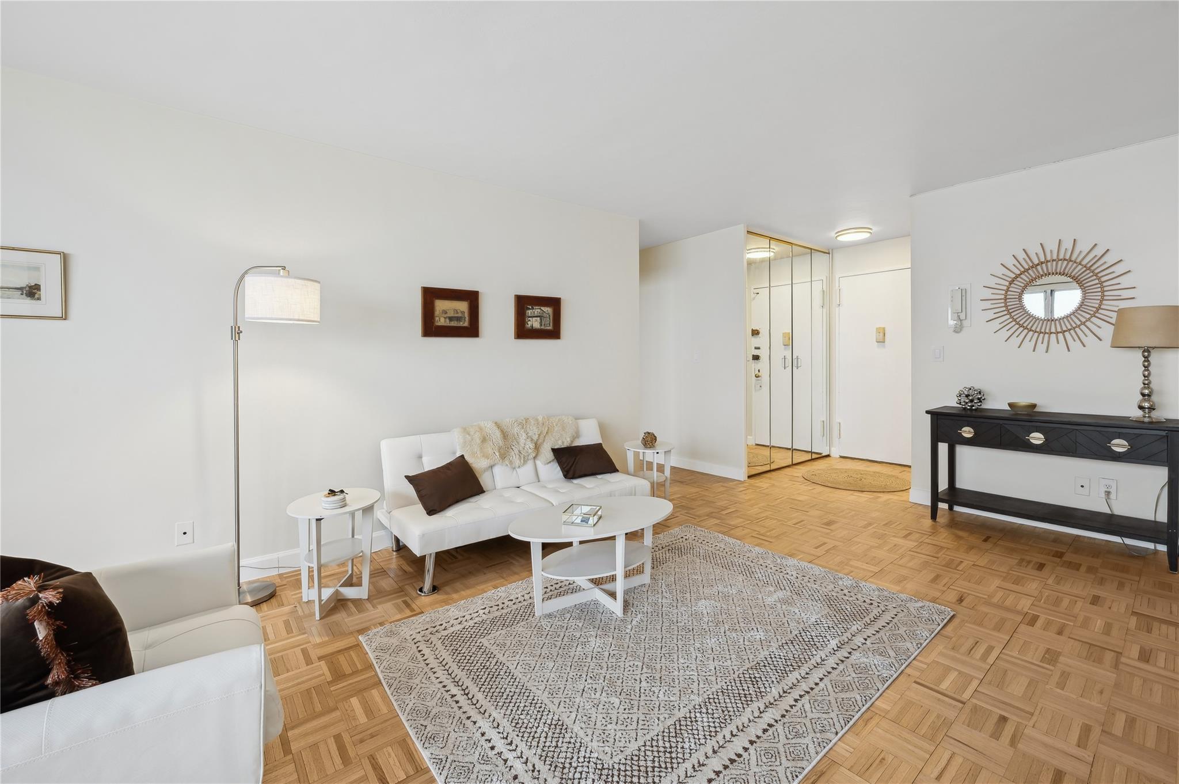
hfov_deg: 104.3
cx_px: 590
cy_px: 392
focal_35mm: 14
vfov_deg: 81.1
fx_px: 458
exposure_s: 1/10
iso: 200
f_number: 11
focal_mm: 14
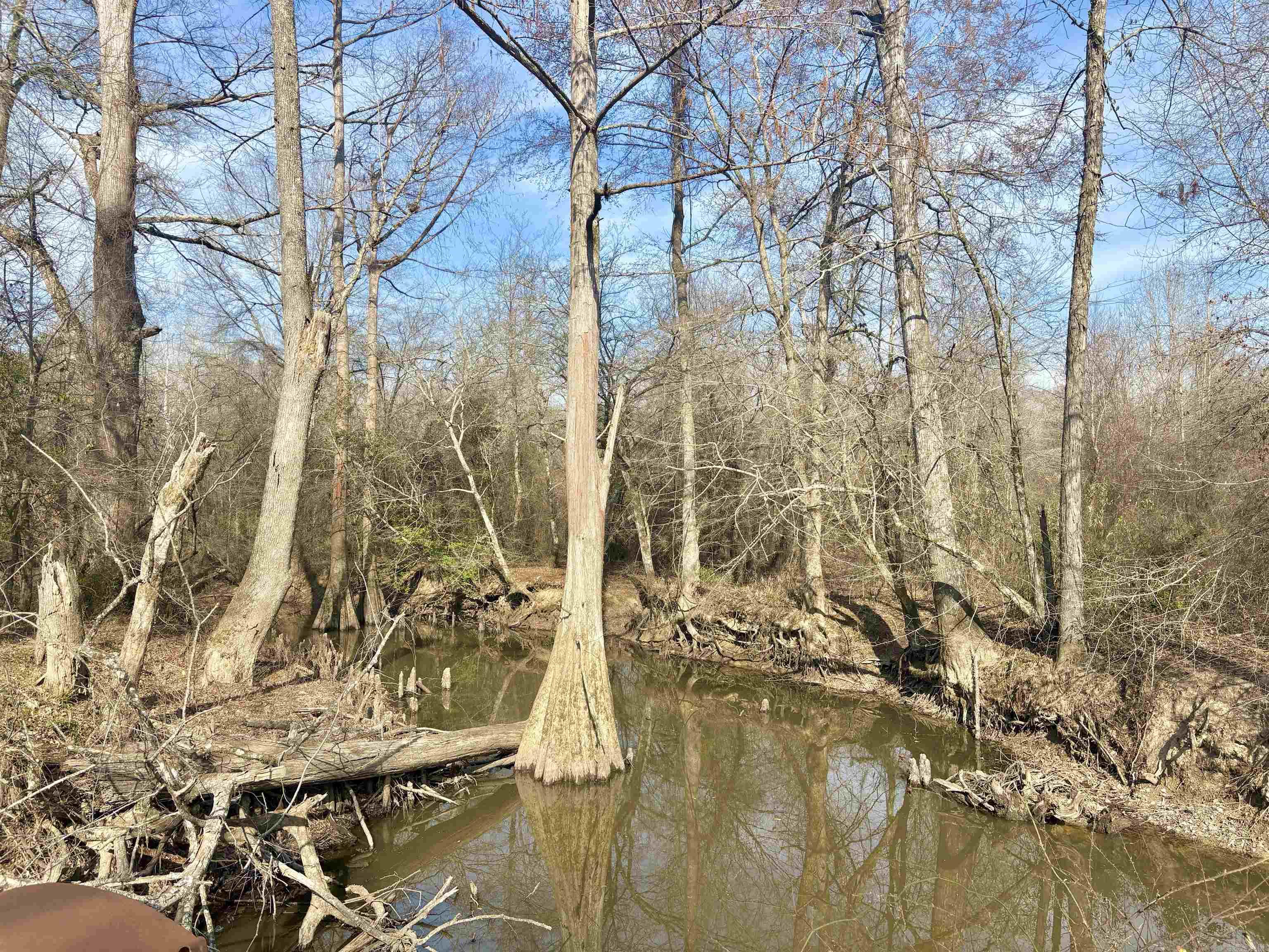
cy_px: 476
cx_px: 634
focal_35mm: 26
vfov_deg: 53.1
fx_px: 953
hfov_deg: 67.3
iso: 50
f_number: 1.6
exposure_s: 1/2283
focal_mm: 5.96
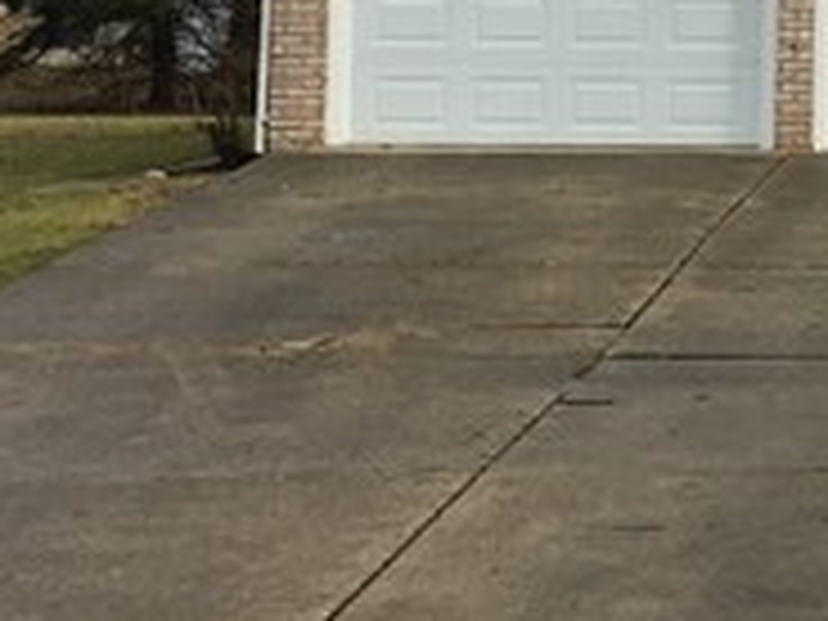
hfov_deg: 11.7
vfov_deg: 9.0
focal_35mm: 161
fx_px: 3851
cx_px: 1296
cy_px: -346
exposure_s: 1/1479
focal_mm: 4.15
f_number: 2.2
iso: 25
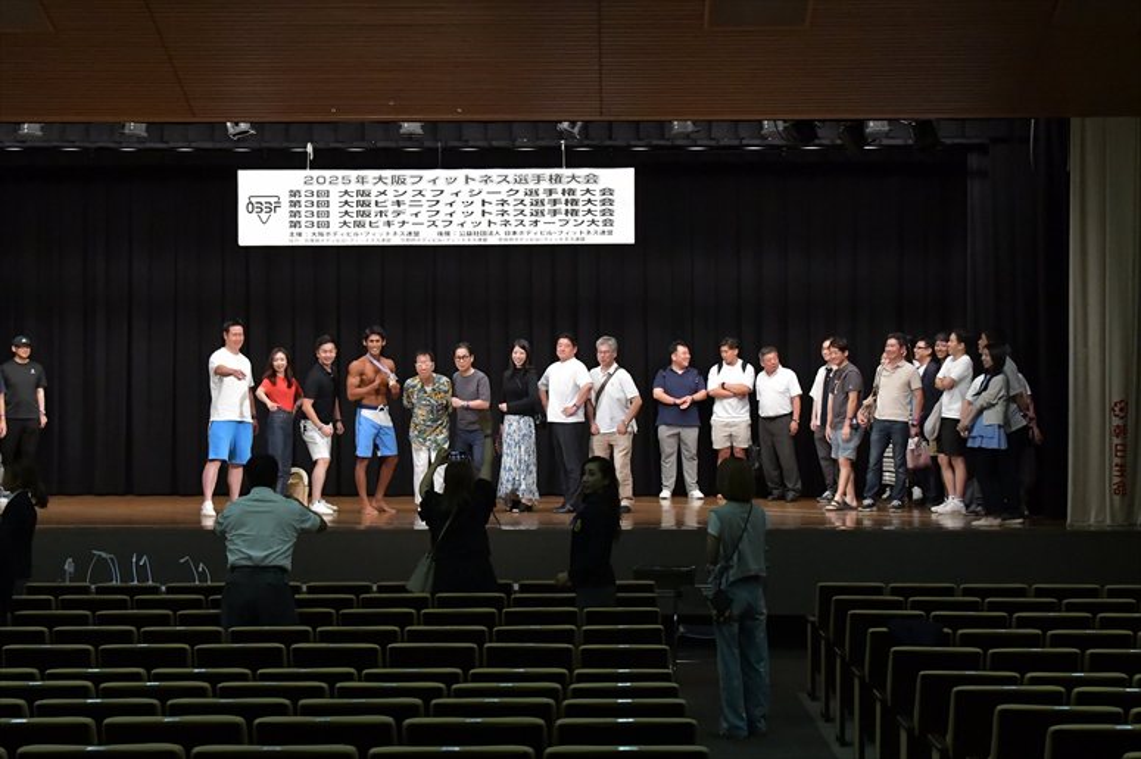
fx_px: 1996
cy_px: 380
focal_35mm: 63
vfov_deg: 21.6
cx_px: 570
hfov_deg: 31.9
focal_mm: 42
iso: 6400
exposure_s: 1/400
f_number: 5.6
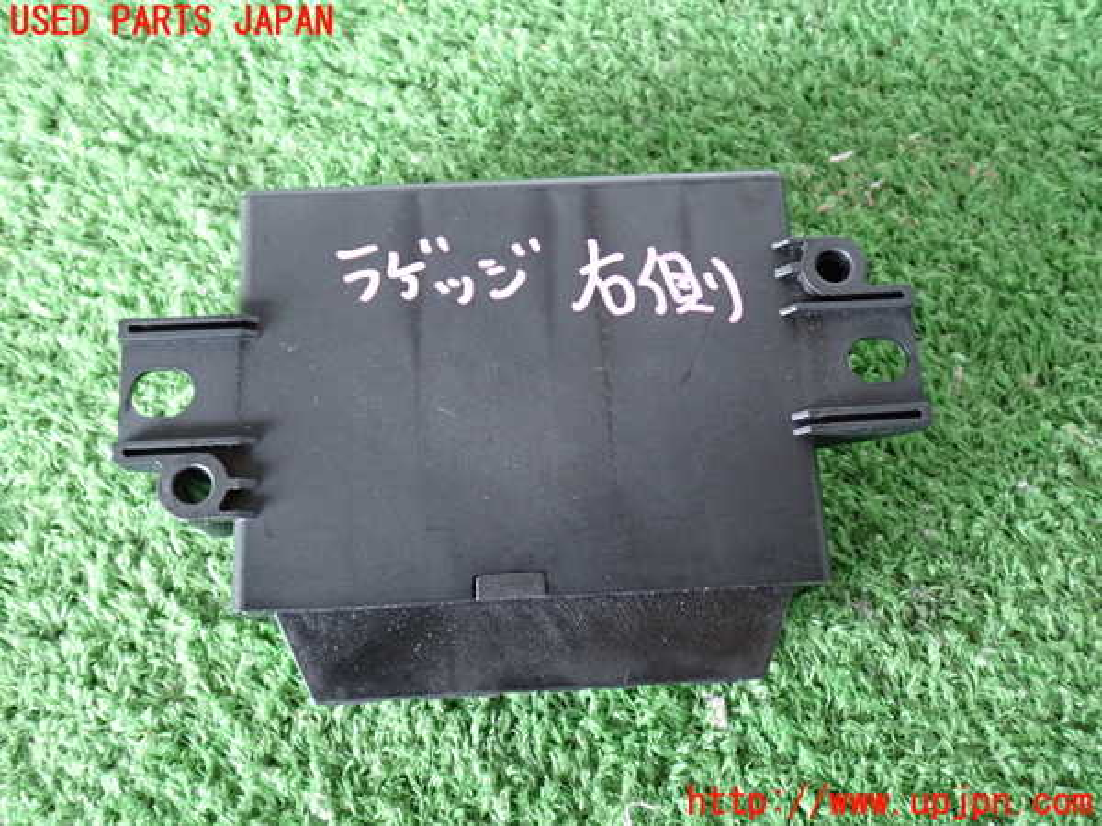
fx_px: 1146
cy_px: 413
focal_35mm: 36
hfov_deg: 51.4
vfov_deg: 39.7
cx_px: 551
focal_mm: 6.37
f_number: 2.5
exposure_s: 1/25
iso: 800
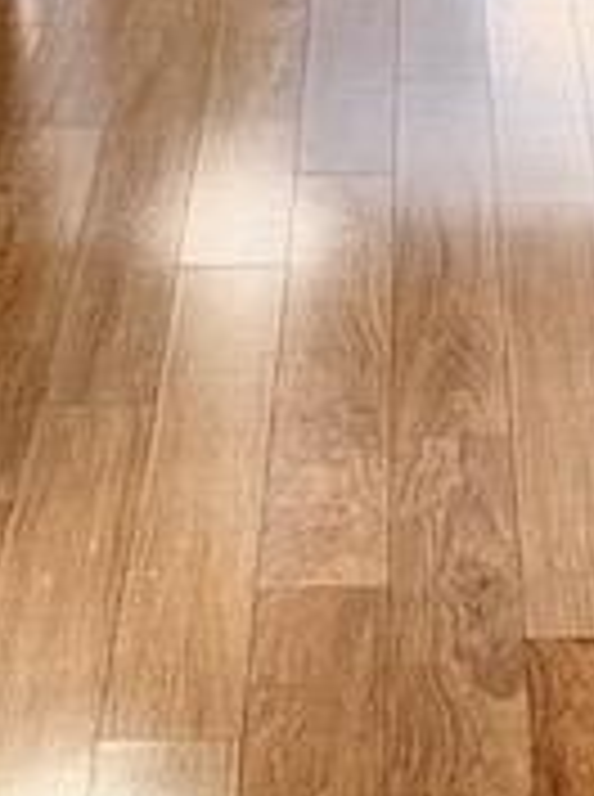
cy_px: -333
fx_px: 3996
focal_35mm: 174
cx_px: 414
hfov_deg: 8.5
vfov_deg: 11.0
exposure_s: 1/60
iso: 250
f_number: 1.78
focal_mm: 6.76
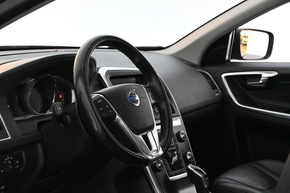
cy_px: 96
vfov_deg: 20.6
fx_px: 532
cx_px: 145
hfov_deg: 30.5
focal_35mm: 66
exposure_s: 1/80
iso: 12800
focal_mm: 44
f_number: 6
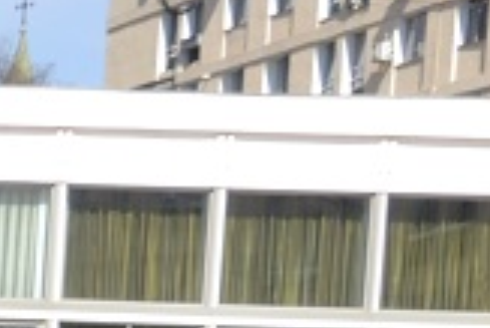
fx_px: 3910
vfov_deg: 4.7
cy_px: 776
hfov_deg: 6.2
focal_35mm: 287
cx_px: -1290
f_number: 11
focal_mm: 26
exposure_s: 1/80
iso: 100
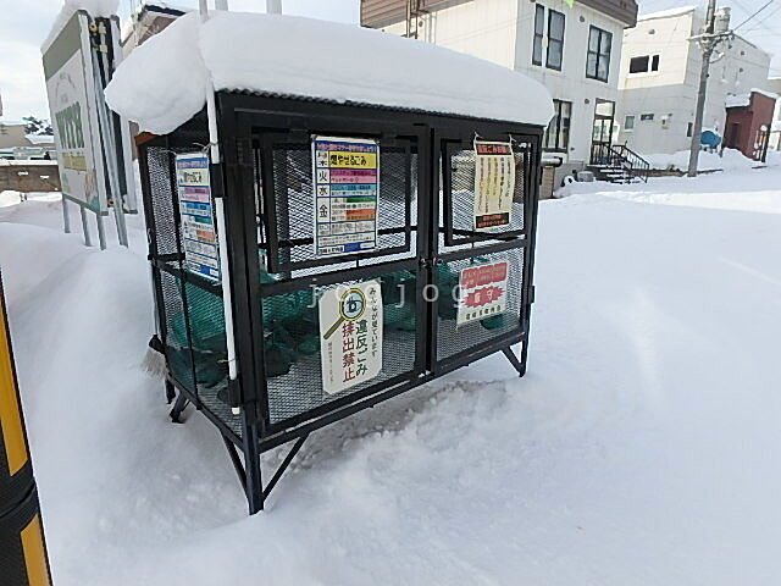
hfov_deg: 79.0
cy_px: 293
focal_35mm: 21
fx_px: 474
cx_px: 390
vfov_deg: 63.4
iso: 125
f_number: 6
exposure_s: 1/400
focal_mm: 3.7
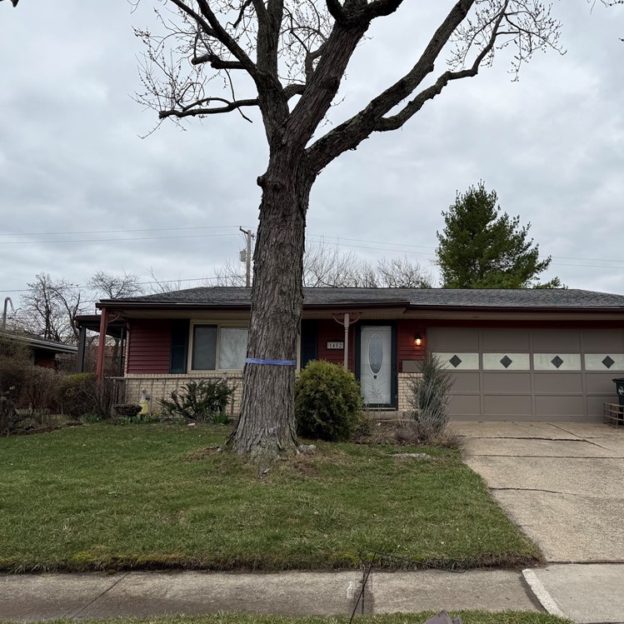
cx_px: 398
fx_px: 591
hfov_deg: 54.8
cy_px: 312
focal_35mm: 29
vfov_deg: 55.6
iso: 80
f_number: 1.78
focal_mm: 6.76
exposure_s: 1/677
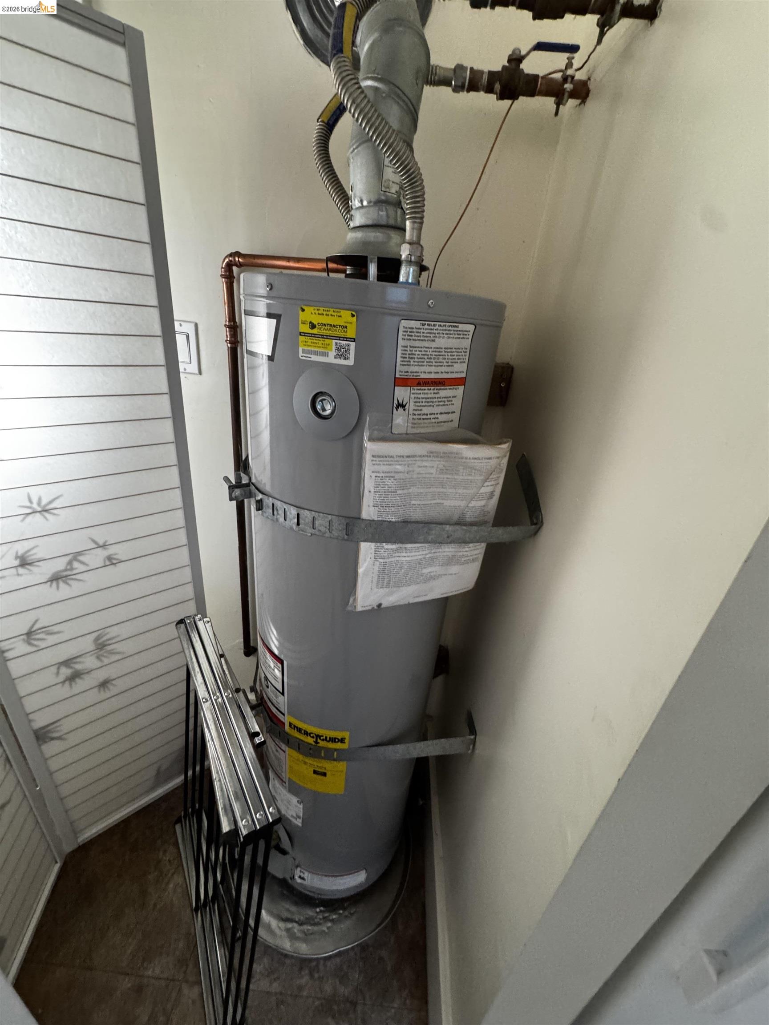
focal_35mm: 14
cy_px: 512
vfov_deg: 102.1
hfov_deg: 85.7
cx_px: 384
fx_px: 415
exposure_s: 1/60
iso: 640
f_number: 2.2
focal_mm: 2.22
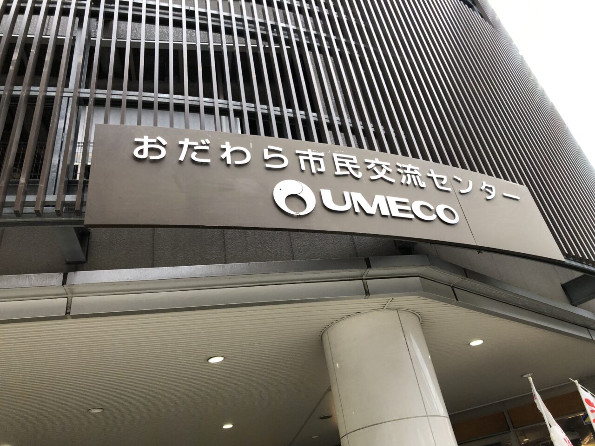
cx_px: 298
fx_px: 481
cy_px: 223
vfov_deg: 49.7
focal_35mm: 28
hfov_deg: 63.4
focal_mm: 4
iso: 32
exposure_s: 1/33
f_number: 1.8
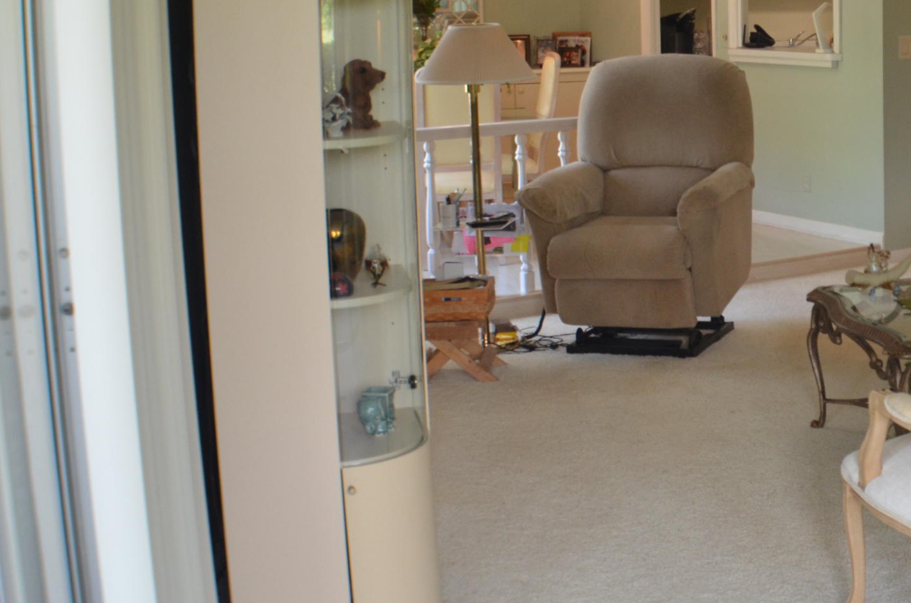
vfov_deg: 16.5
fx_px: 2071
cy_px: 135
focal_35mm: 82
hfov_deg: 23.5
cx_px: 954
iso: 640
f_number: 4.2
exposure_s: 1/60
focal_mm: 26
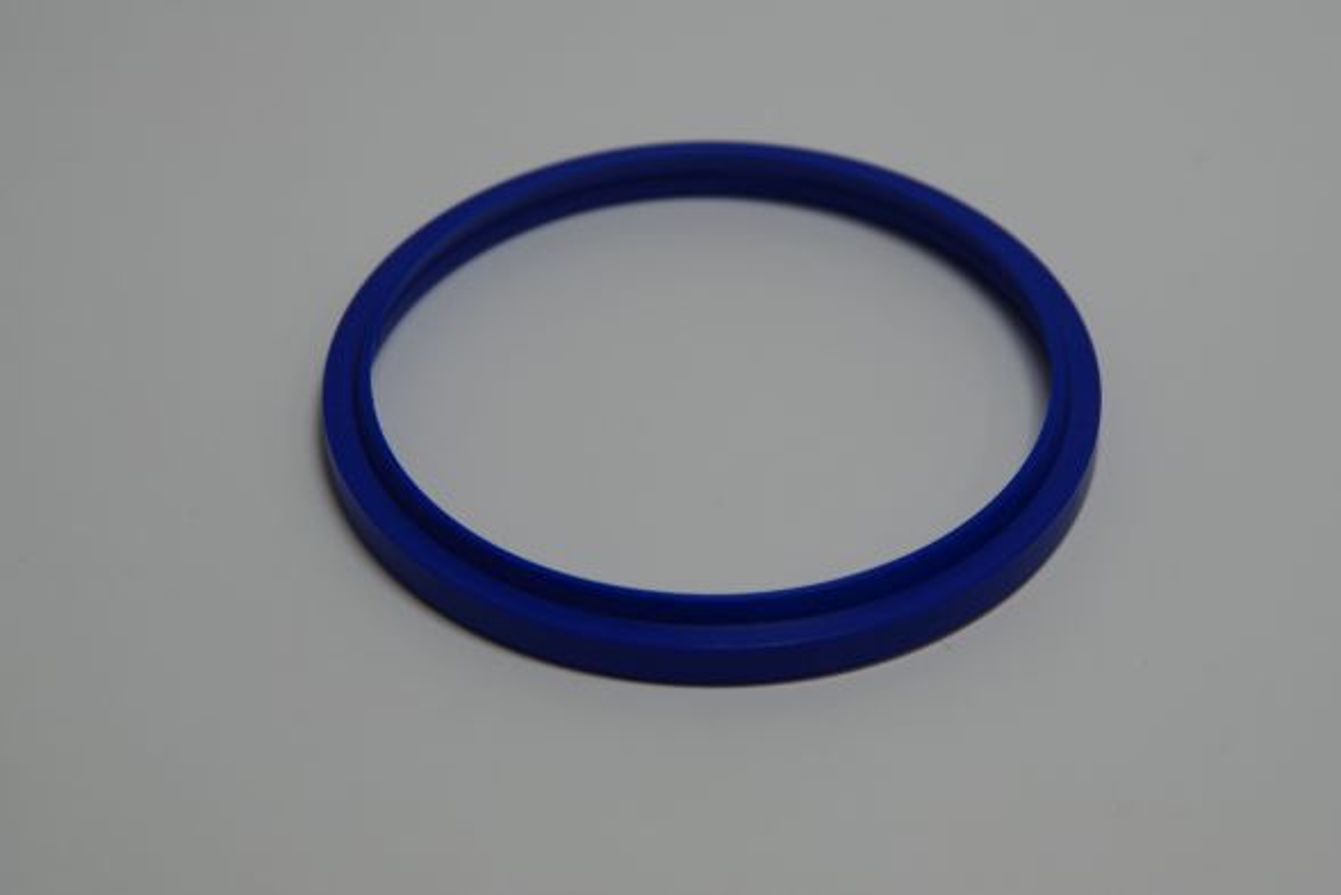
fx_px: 4247
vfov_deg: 12.0
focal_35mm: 114
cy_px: 411
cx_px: 674
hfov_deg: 17.9
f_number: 8
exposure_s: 1/25
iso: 100
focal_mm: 70
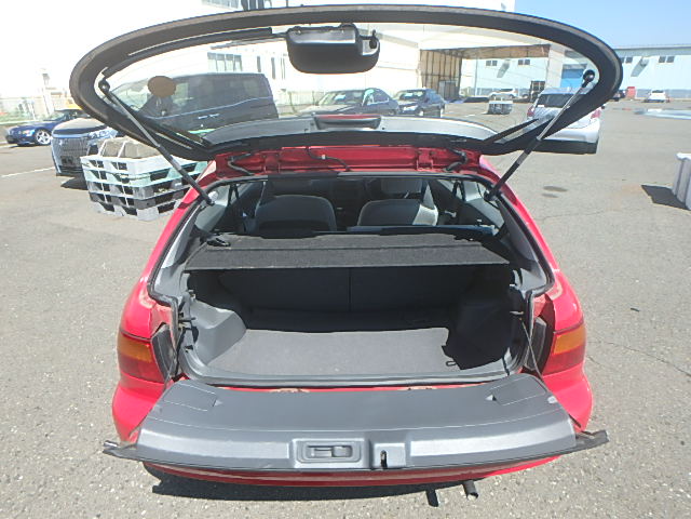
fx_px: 419
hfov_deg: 79.0
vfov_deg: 63.4
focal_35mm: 21
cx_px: 346
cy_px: 260
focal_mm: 3.7
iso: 125
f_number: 3.5
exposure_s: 1/640
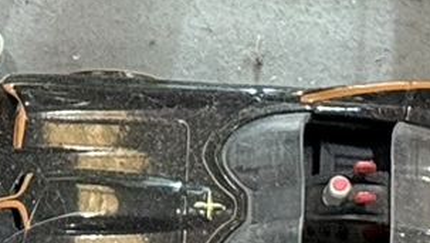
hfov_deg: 6.1
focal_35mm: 353
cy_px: -301
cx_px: 35
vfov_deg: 3.4
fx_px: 4028
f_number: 1.78
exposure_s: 1/40
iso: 250
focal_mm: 6.76
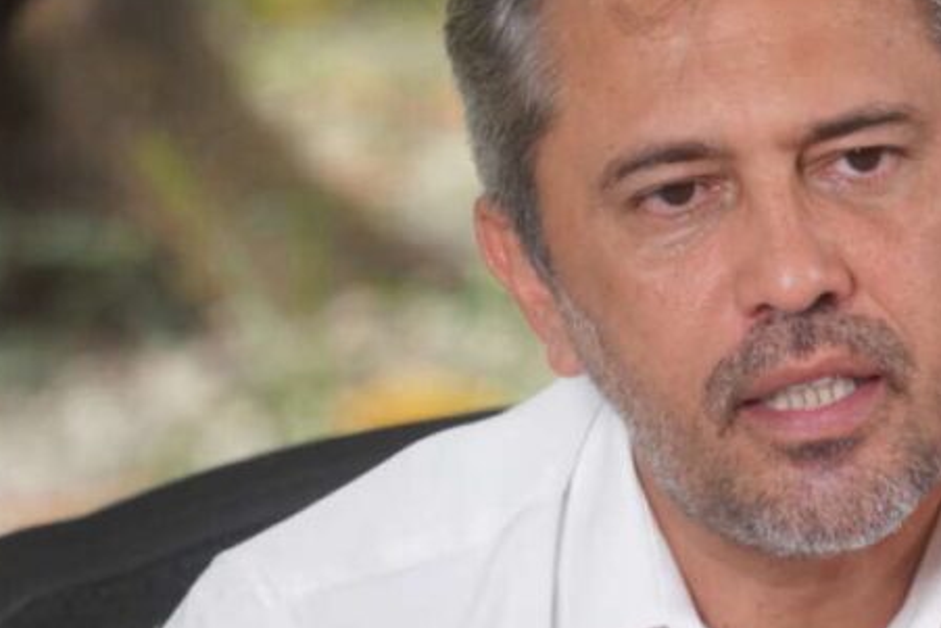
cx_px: 987
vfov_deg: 3.1
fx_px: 11766
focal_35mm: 450
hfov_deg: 4.6
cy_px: 524
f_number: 6.3
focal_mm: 198
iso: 3200
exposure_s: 1/160
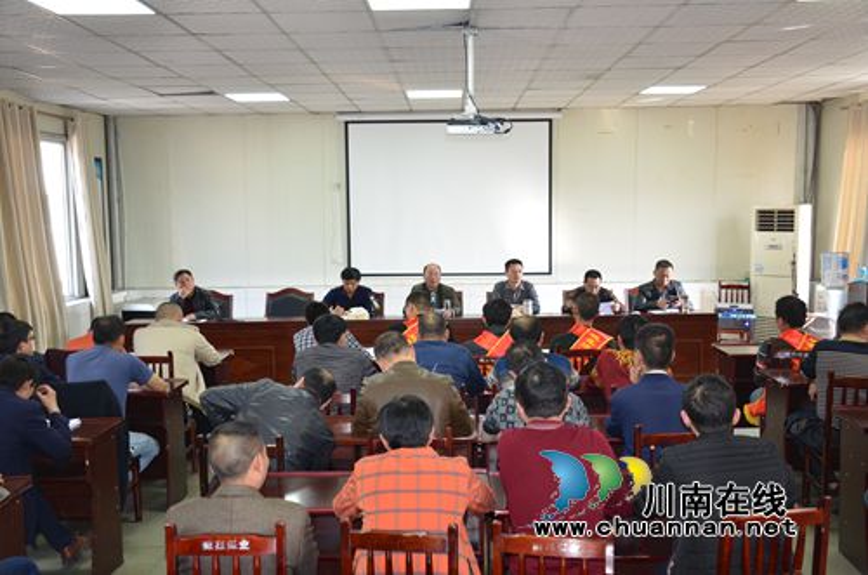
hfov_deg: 53.2
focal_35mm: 36
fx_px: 866
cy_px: 288
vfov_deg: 36.7
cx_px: 434
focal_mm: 24
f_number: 3.8
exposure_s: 1/60
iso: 400
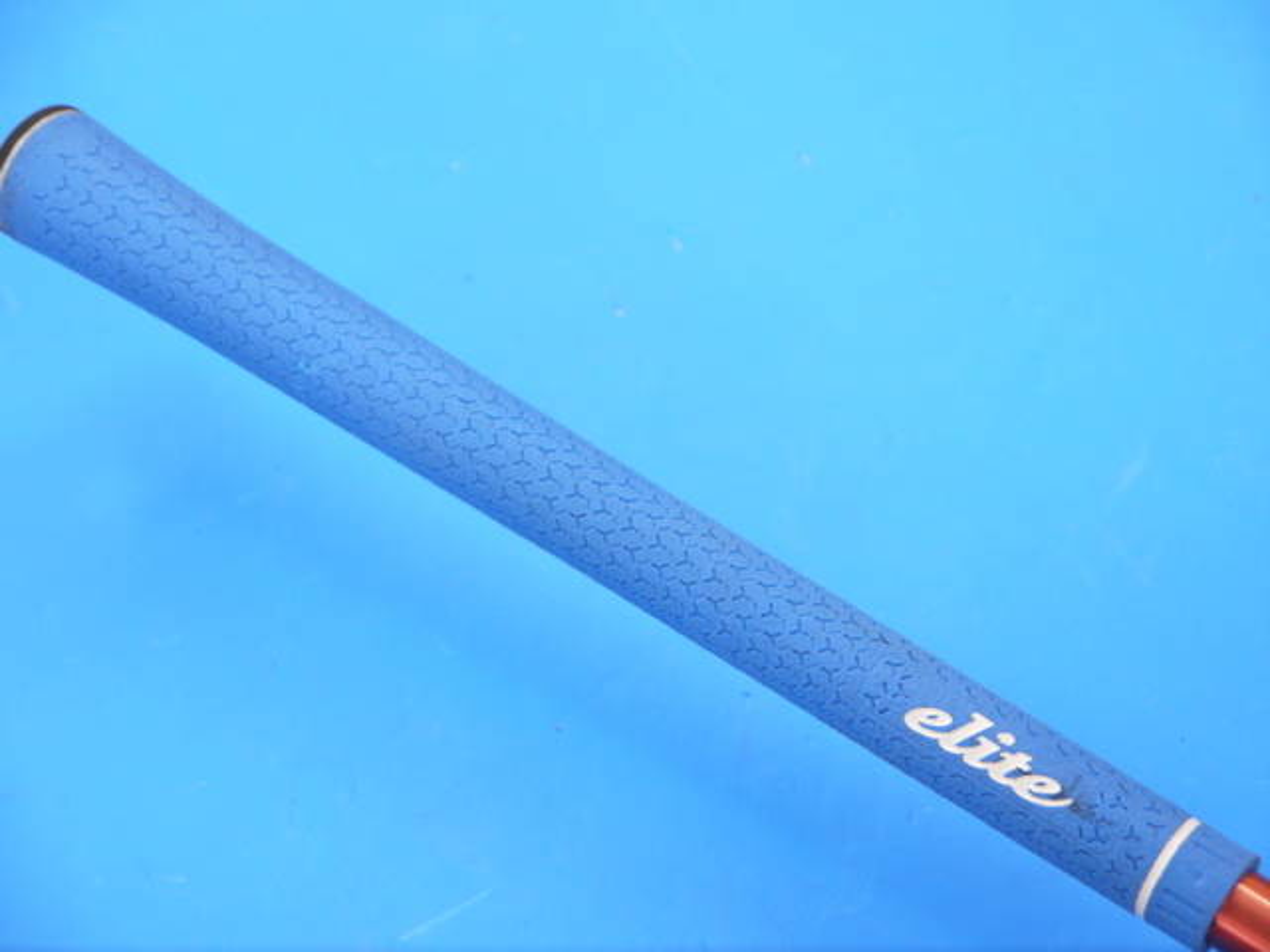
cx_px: 635
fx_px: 3082
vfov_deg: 17.6
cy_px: 476
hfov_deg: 23.3
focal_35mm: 84
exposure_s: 1/80
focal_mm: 42
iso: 640
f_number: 5.6
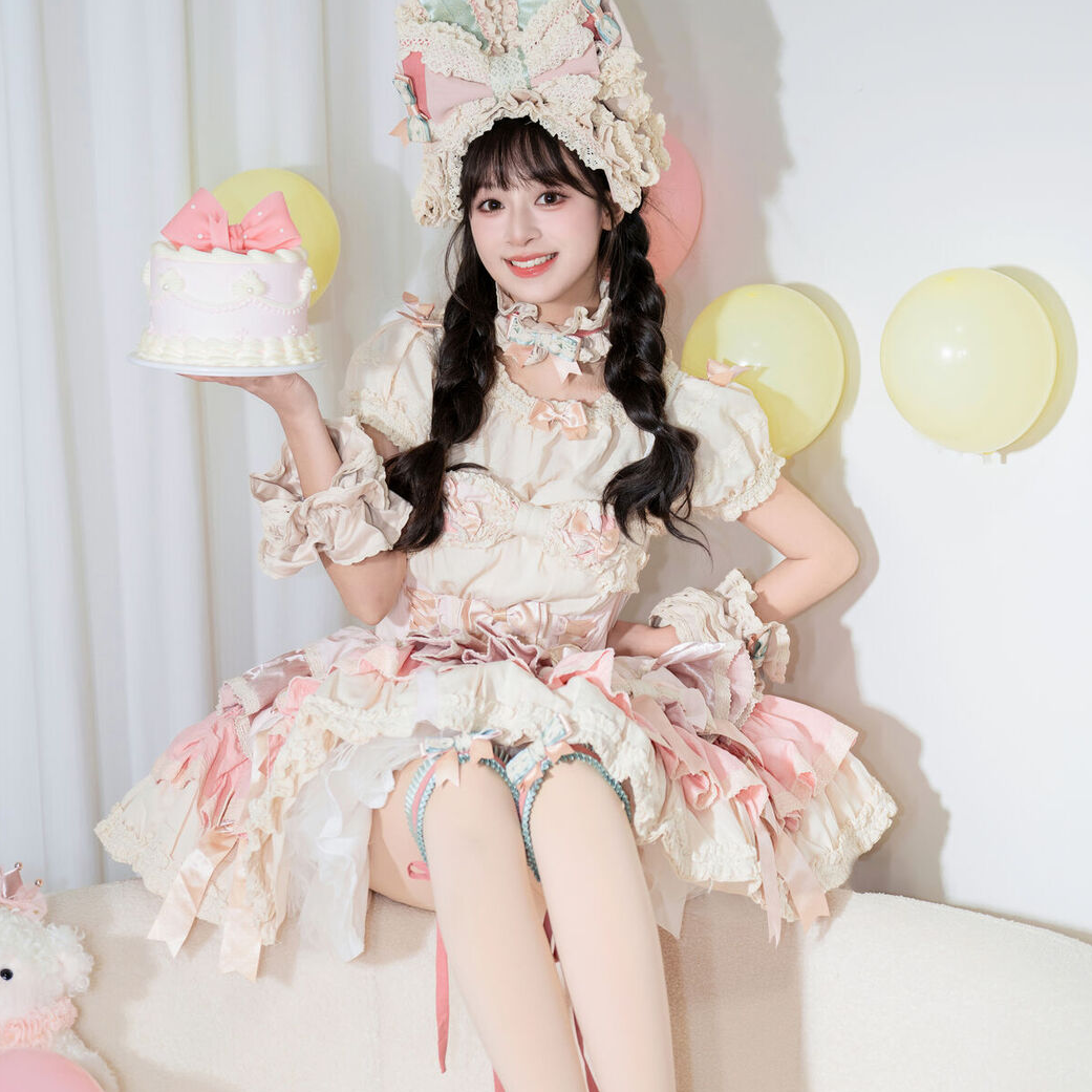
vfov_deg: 19.3
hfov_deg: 19.3
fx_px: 3212
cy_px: 606
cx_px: 549
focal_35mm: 90
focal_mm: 70
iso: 800
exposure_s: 1/200
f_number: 3.2
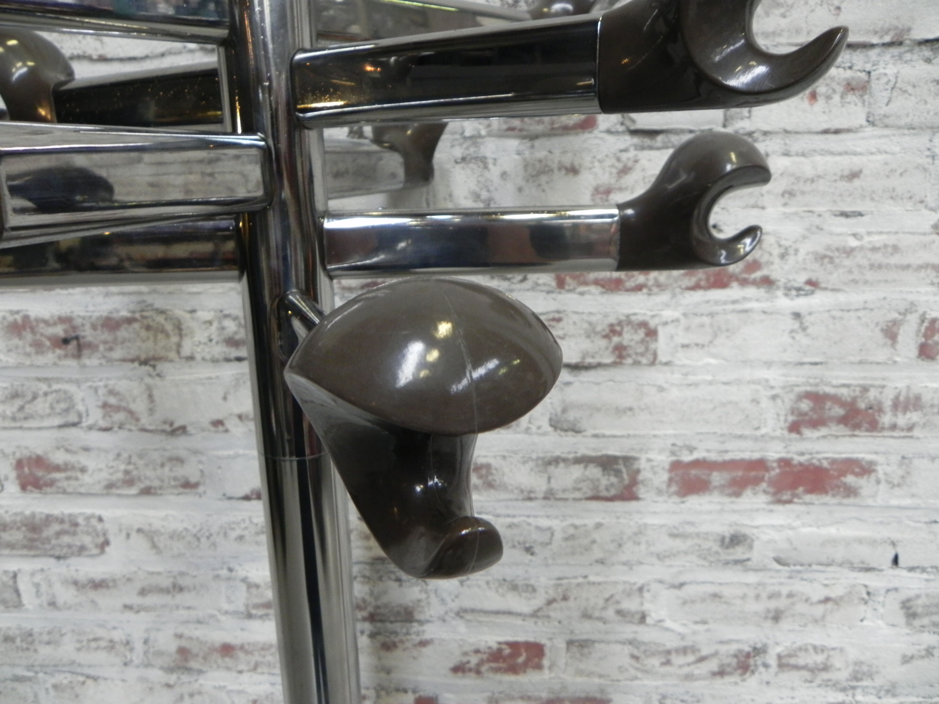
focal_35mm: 26
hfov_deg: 67.3
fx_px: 705
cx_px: 470
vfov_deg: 53.1
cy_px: 352
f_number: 2.8
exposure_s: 1/30
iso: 380
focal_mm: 4.6
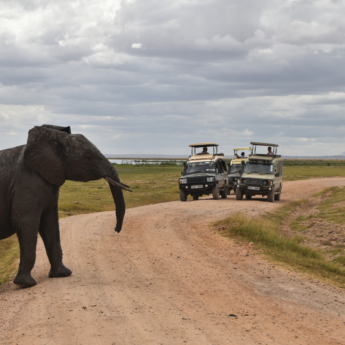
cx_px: 122
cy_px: 173
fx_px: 1037
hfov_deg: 18.8
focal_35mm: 92
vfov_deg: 18.9
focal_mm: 48
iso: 110
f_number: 8
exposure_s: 1/250
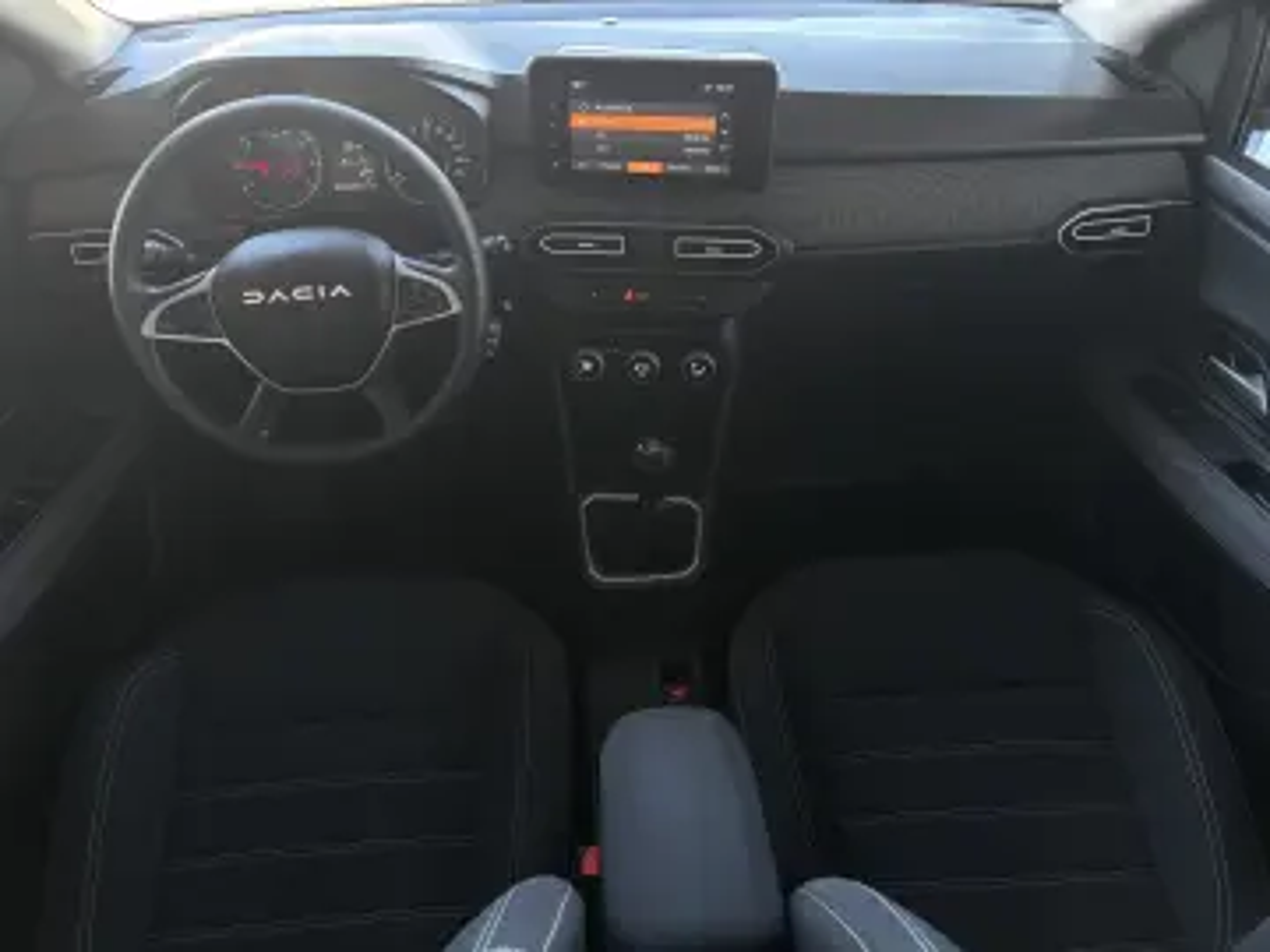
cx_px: 635
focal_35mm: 26
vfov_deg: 53.1
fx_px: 954
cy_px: 476
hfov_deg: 67.3
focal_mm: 5.96
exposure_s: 1/120
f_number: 1.6
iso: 125
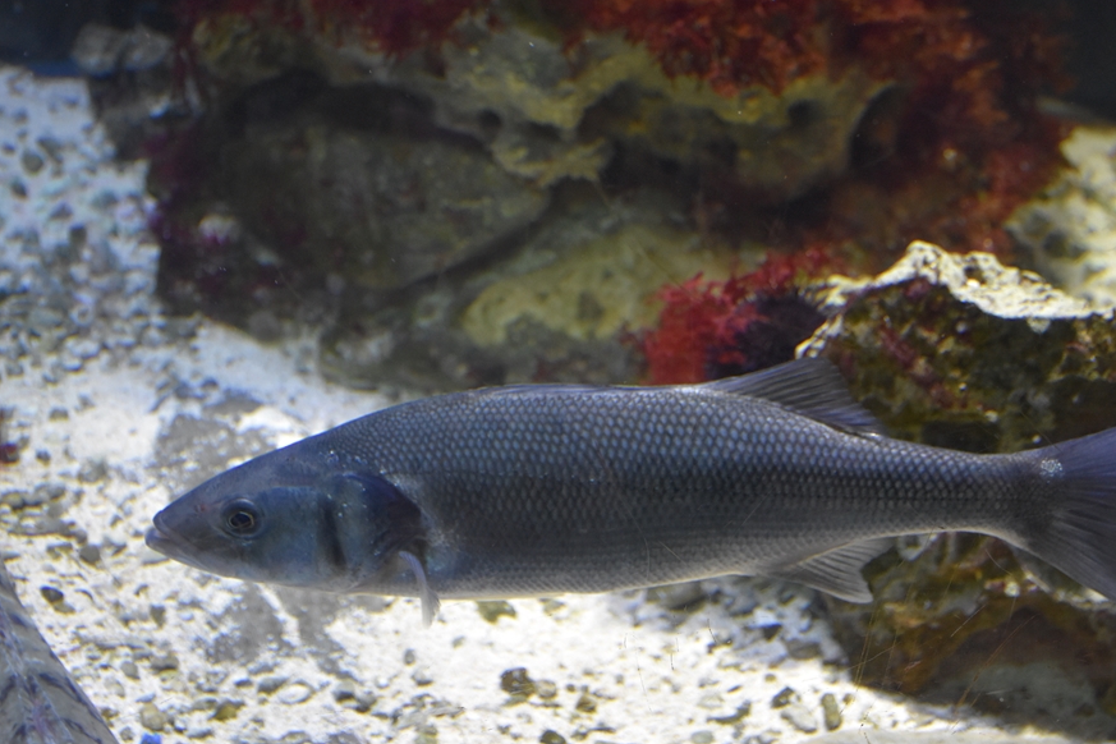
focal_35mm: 62
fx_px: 1909
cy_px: 371
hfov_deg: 32.5
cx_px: 653
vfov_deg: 22.1
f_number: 4.2
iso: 1800
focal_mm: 35
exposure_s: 1/60
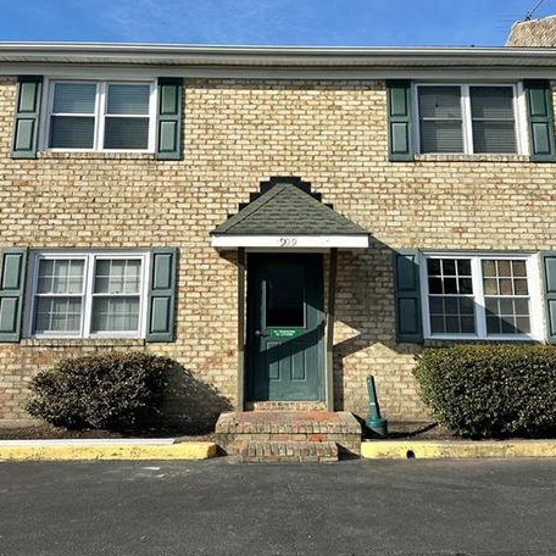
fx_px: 563
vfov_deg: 51.6
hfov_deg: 52.5
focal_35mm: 31
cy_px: 188
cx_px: 280
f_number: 1.78
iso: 80
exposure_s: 1/5000
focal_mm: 6.86
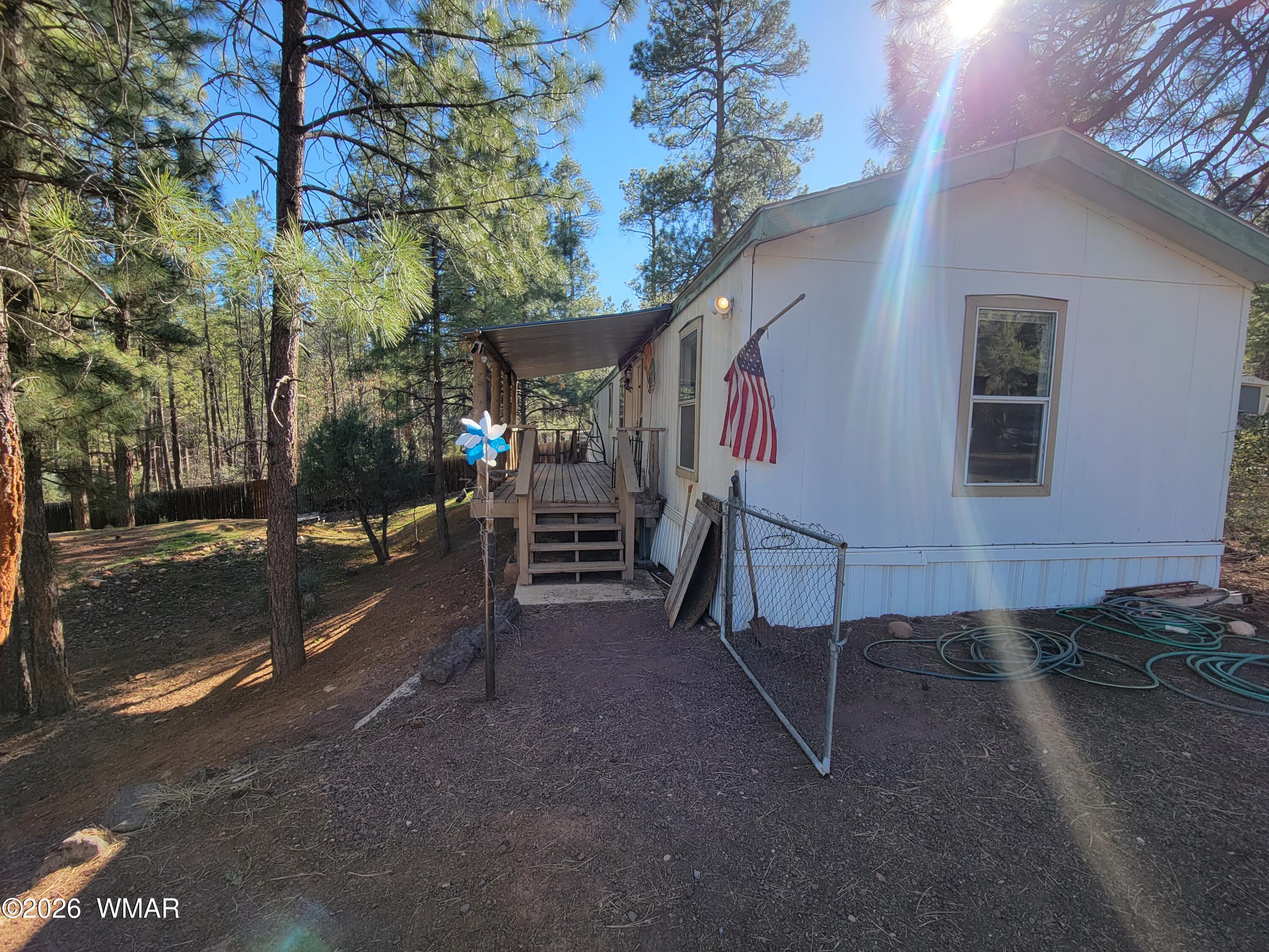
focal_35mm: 13
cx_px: 634
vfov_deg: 89.9
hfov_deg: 106.2
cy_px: 476
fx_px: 477
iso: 50
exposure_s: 1/297
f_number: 2.2
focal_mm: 2.2
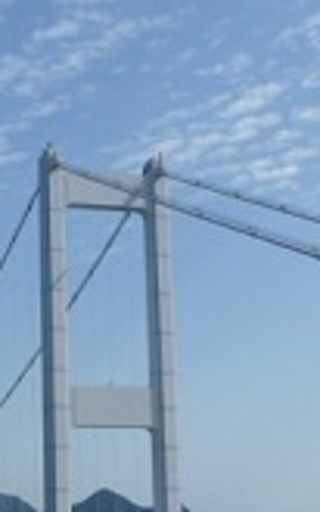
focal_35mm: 69
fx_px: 964
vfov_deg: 28.8
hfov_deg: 17.6
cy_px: 444
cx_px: -103
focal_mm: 4.3
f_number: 4
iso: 100
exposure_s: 1/1300
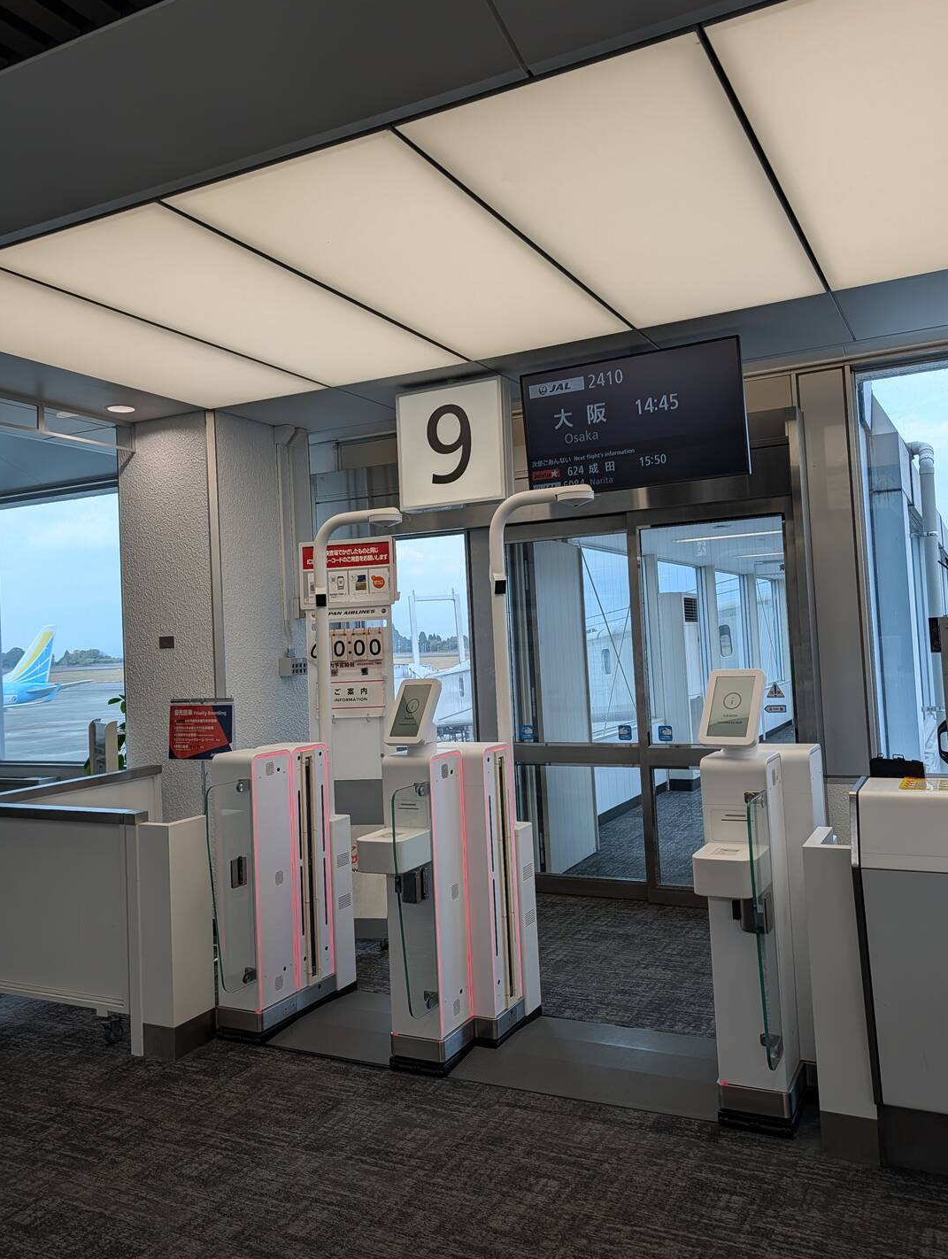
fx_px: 983
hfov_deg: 51.5
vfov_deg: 65.1
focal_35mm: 27
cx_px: 455
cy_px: 575
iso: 21
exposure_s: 1/204
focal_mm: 6.9
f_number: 1.68
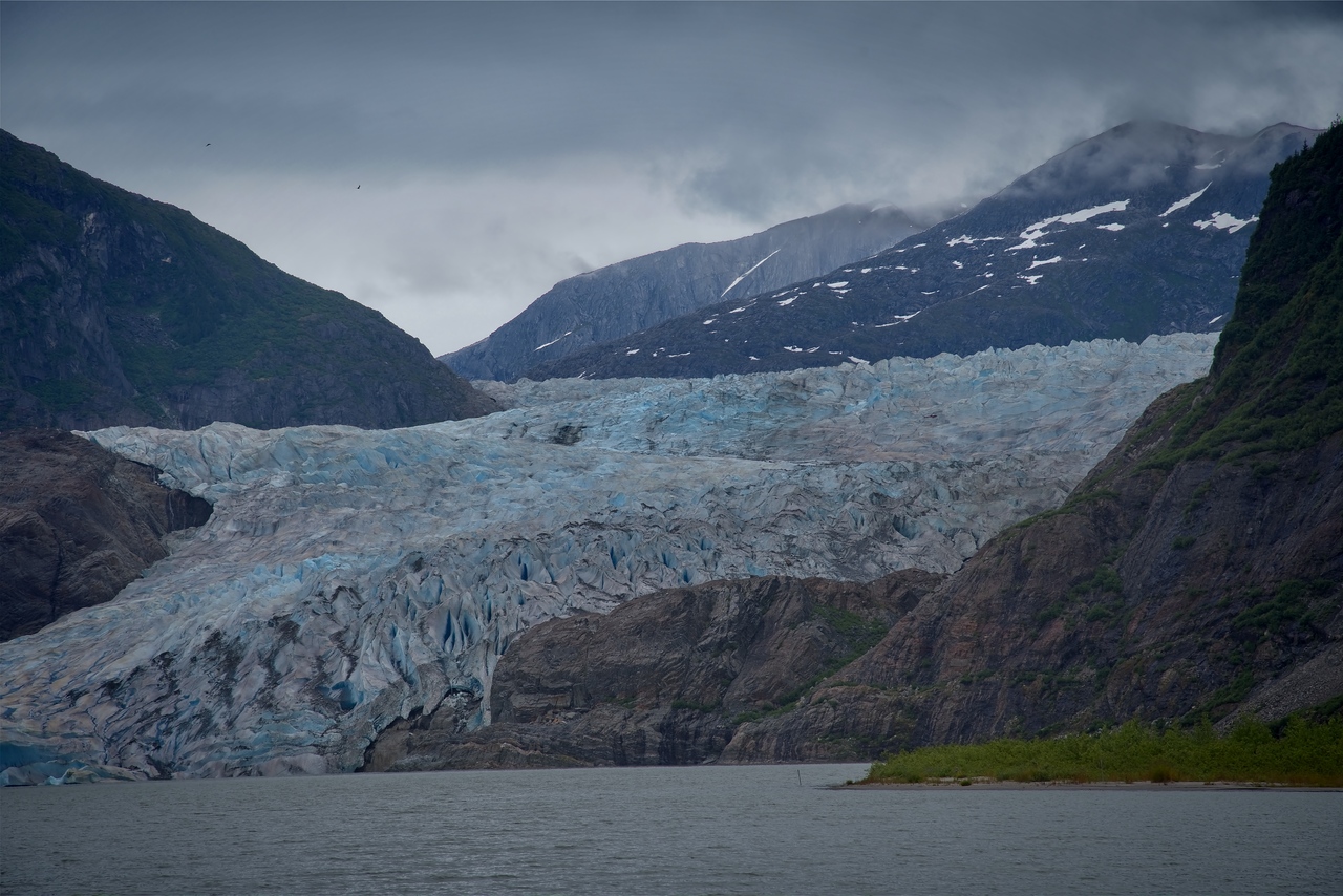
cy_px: 448
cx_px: 672
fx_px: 4477
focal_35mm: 120
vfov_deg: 11.4
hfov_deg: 17.1
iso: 100
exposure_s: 1/320
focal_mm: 120
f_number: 9
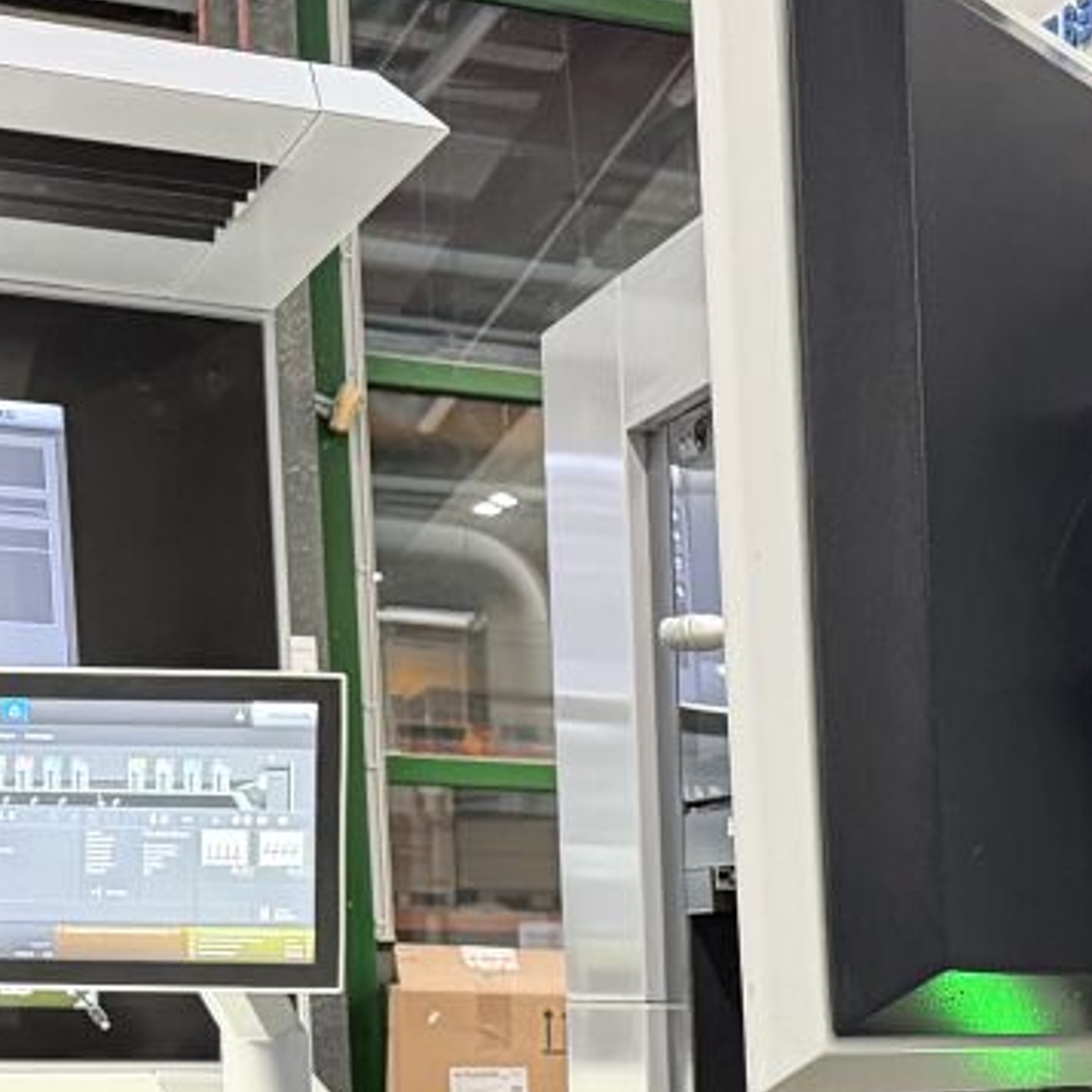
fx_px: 3391
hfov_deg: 14.8
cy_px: 1428
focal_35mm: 95
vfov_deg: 17.2
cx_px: 2236
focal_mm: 6.76
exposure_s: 1/60
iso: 400
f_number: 1.78
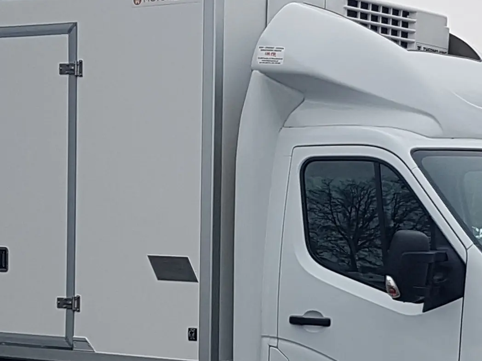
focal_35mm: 60
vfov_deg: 24.2
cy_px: 262
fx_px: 835
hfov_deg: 32.2
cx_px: 240
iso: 40
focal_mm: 4.2
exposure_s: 1/424
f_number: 1.7
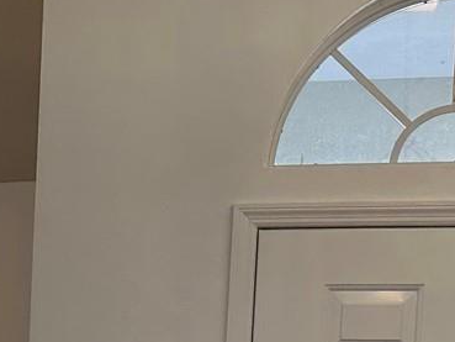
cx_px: -136
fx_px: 1367
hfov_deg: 17.7
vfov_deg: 13.4
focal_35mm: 104
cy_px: 509
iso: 100
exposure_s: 1/147
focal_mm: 6.86
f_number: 1.78
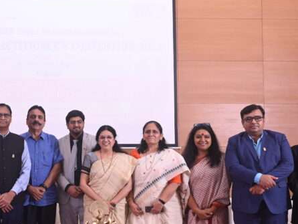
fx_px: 457
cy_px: 128
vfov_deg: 27.5
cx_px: 76
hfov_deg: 35.4
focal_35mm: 53
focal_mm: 24
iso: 500
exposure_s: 1/125
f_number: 4
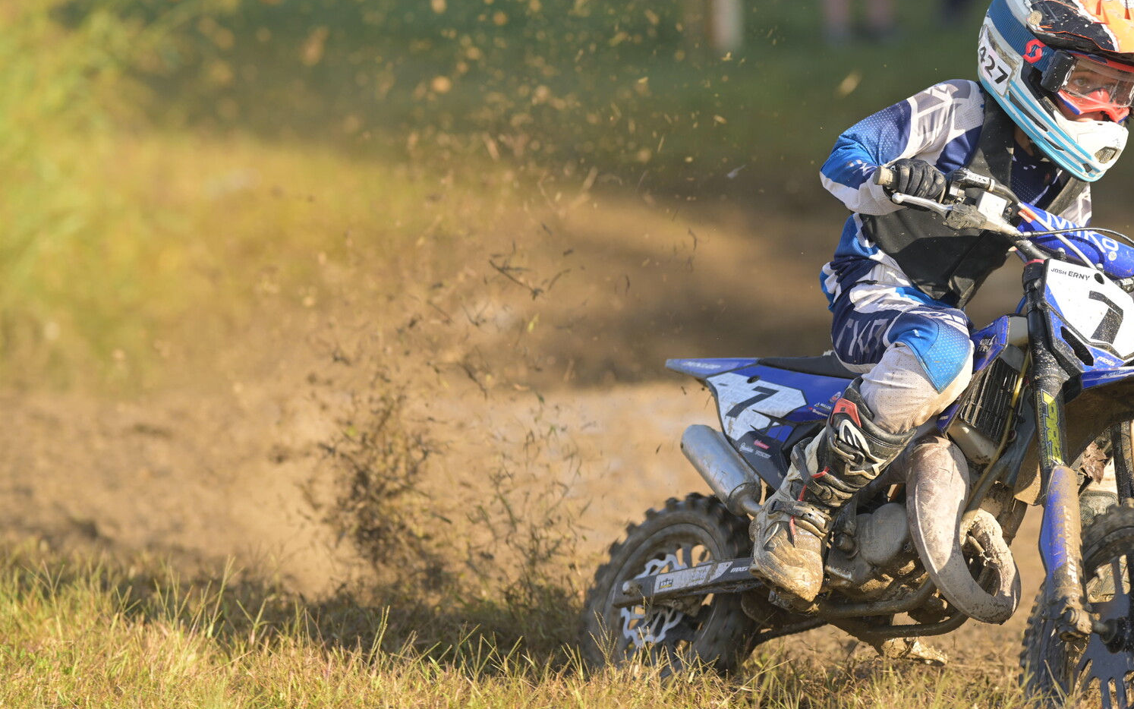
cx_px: 862
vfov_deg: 5.9
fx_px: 6831
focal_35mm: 221
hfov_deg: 9.5
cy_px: 383
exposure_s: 1/1250
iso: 100
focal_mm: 135
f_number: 2
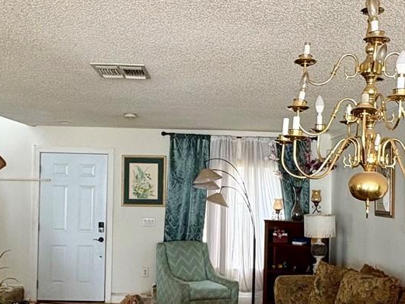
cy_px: 190
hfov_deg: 43.8
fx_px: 503
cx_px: 220
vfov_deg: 33.4
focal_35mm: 43
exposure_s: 1/60
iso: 250
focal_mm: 2.22
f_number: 2.2
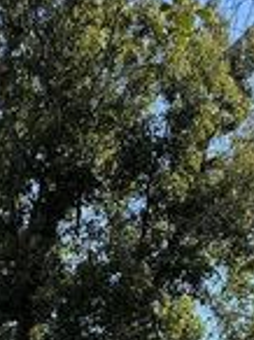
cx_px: -37
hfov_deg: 13.1
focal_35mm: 110
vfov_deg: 13.8
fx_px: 1079
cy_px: 765
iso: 80
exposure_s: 1/1770
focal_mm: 6.76
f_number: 1.78
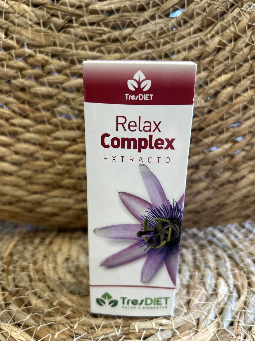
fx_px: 255
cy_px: 170
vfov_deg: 67.3
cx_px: 128
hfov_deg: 53.1
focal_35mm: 26
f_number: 1.5
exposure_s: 1/50
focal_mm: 5.7
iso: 80
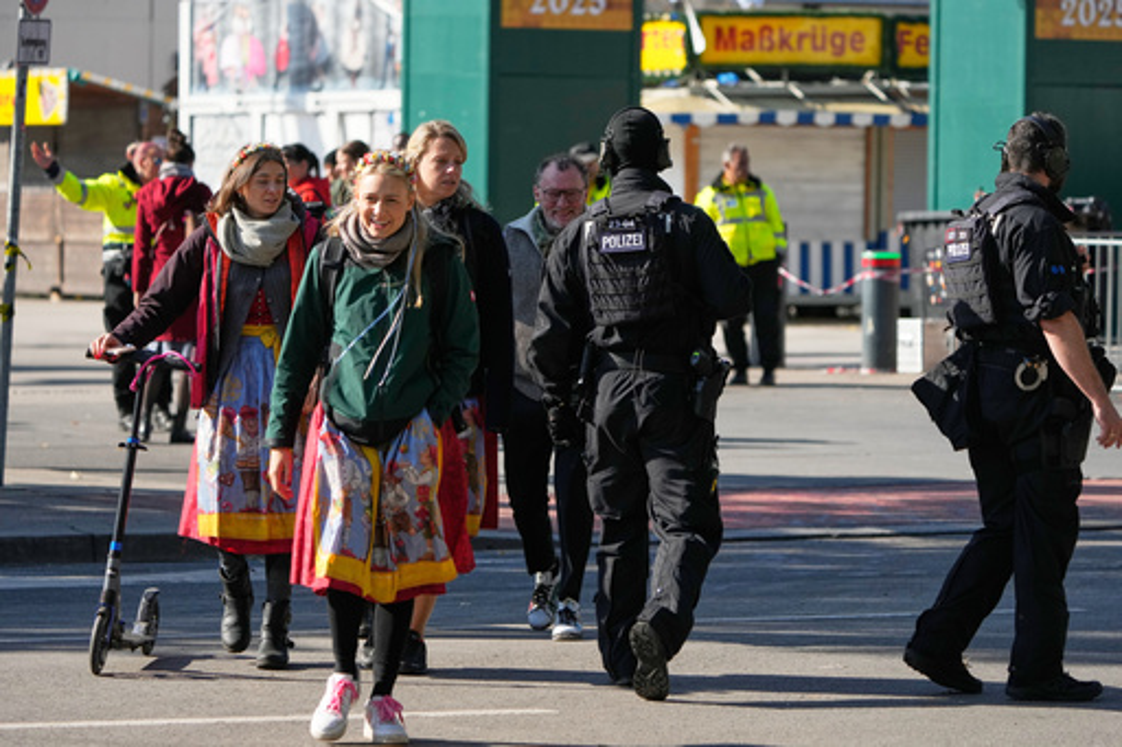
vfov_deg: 6.9
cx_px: 561
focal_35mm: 200
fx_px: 6231
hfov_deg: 10.3
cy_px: 374
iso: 640
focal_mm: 200
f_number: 5.6
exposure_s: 1/2500
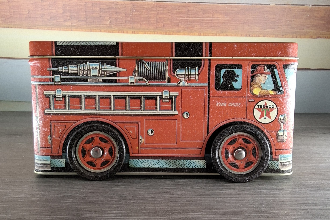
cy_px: 105
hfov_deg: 54.4
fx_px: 321
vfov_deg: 37.8
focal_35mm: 35
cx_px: 164
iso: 160
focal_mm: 3.08
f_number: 2
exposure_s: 1/120
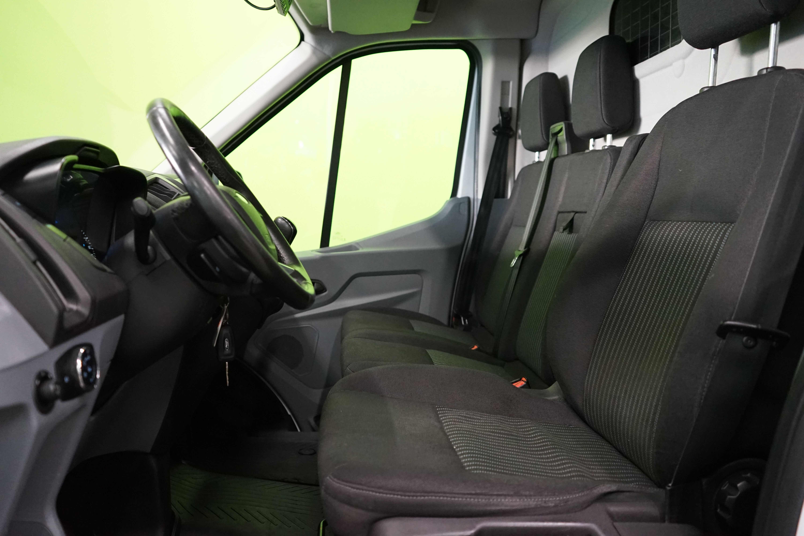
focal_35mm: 28
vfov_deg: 46.4
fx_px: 625
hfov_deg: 65.5
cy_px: 268
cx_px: 402
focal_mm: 28
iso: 4000
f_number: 3.5
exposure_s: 1/160
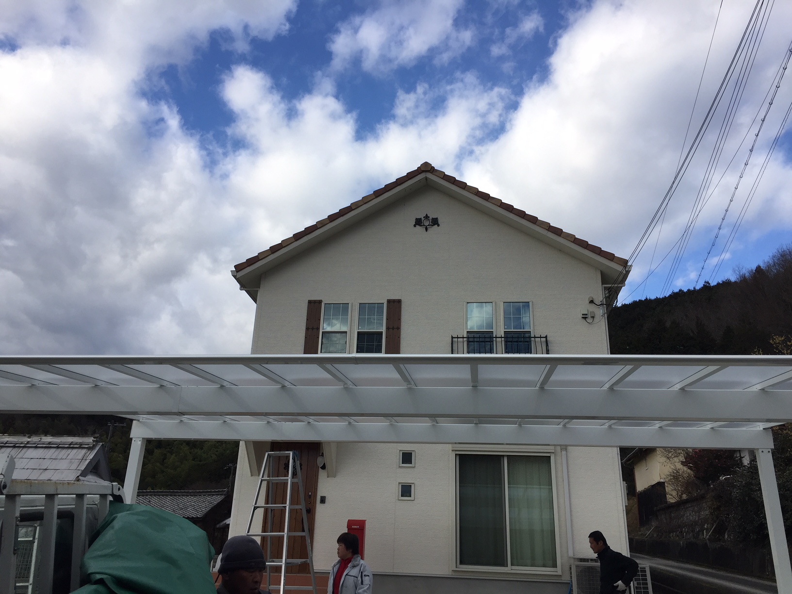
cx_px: 396
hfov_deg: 61.7
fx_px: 664
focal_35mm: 29
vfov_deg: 48.2
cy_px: 297
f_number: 2.2
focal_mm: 4.15
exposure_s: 1/1236
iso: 32
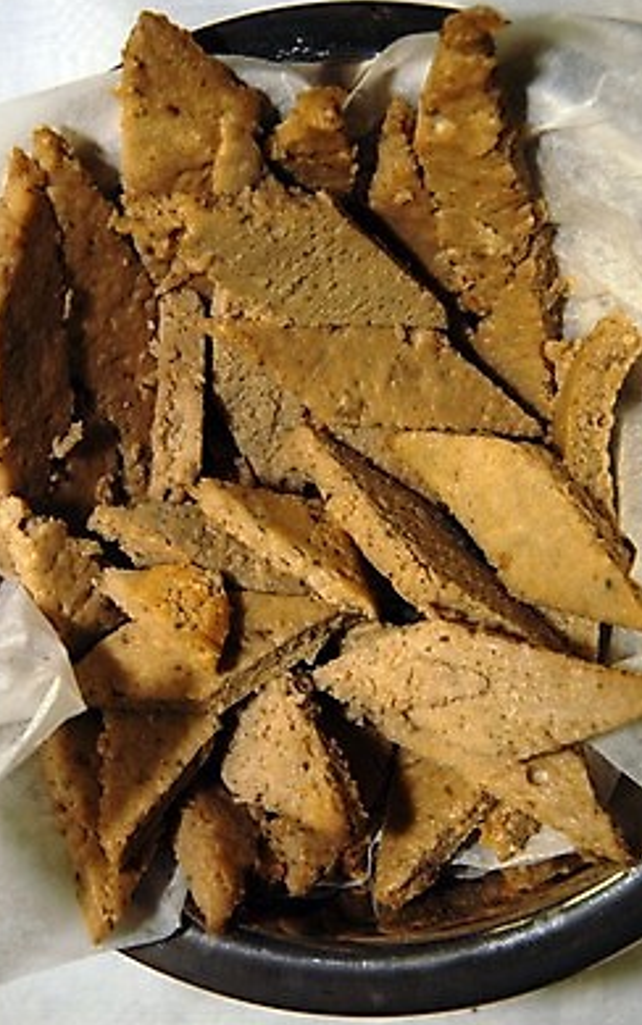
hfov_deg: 26.6
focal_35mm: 49
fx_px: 1357
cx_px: 321
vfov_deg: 41.4
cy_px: 507
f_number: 9
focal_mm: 31
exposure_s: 1/50
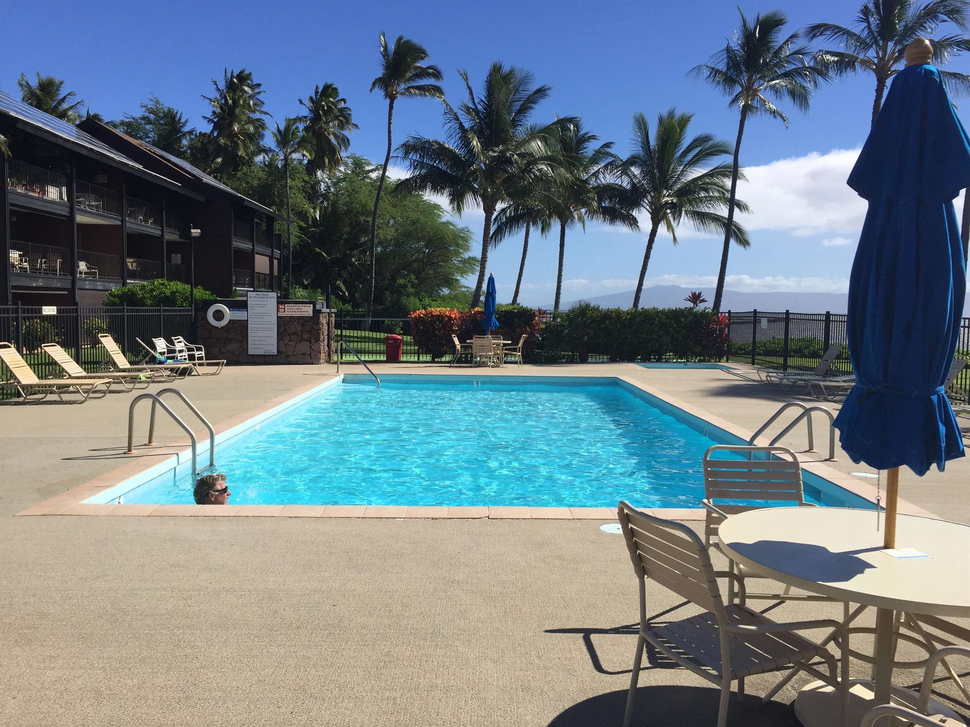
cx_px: 485
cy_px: 364
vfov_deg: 48.2
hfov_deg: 61.7
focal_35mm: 29
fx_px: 813
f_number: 2.2
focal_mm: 4.15
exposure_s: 1/3300
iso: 32
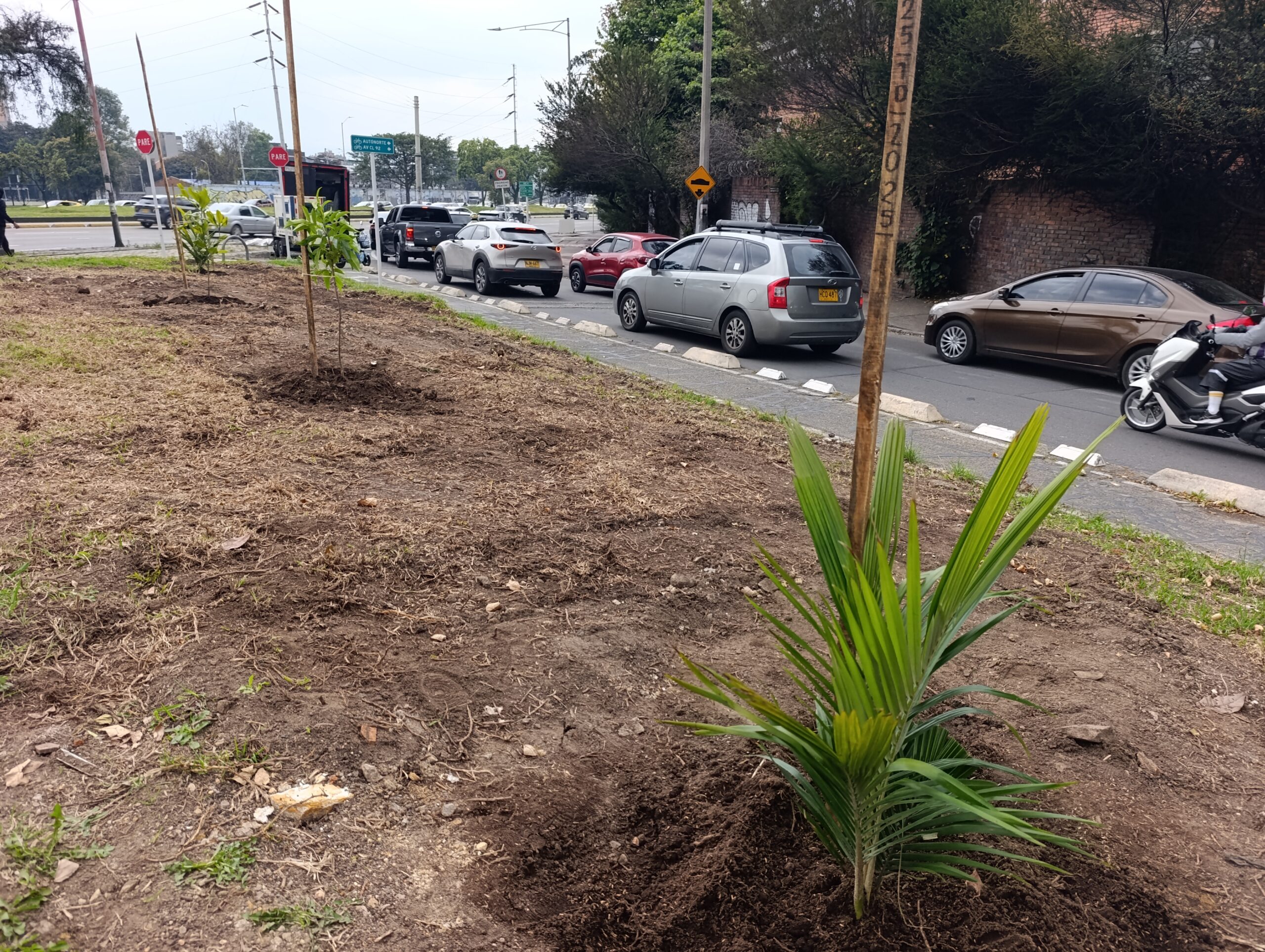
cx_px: 632
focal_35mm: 23
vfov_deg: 59.0
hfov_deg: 73.8
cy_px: 476
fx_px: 842
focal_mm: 6.14
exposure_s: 1/121
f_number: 1.6
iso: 50
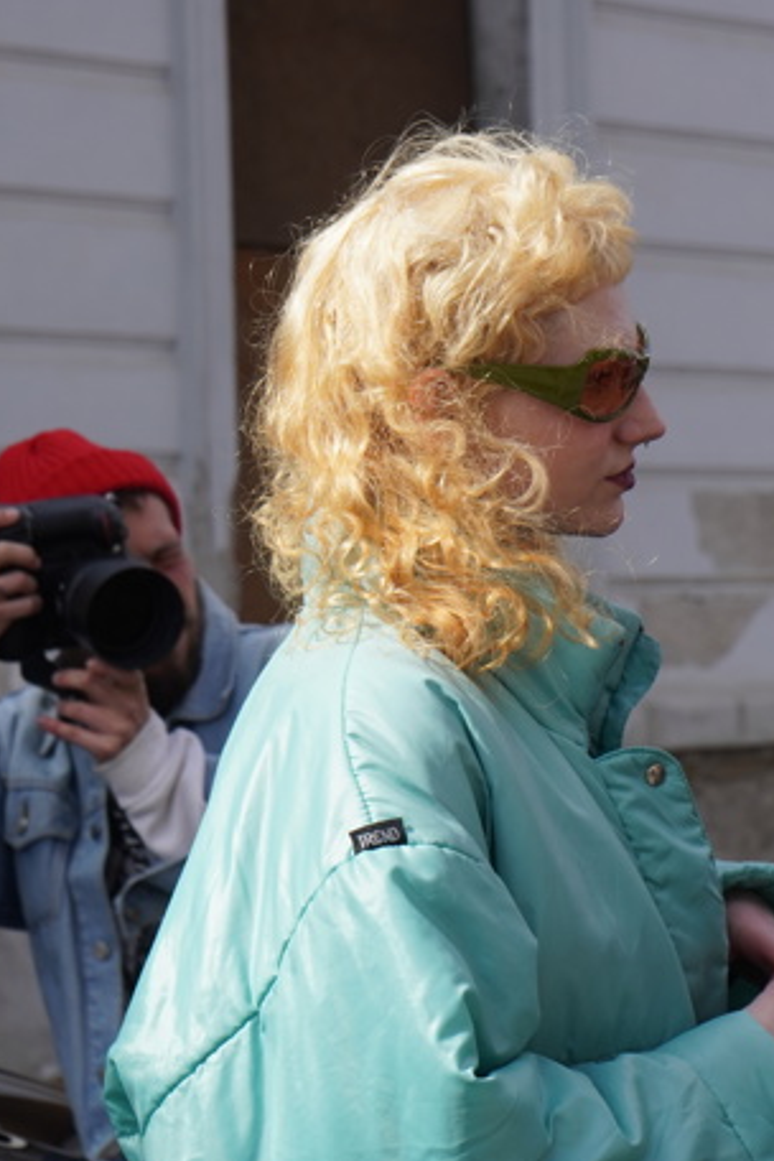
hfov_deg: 8.6
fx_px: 5127
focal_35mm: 159
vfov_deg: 12.9
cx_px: 601
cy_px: 583
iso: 200
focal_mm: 70
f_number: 7.1
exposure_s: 1/640
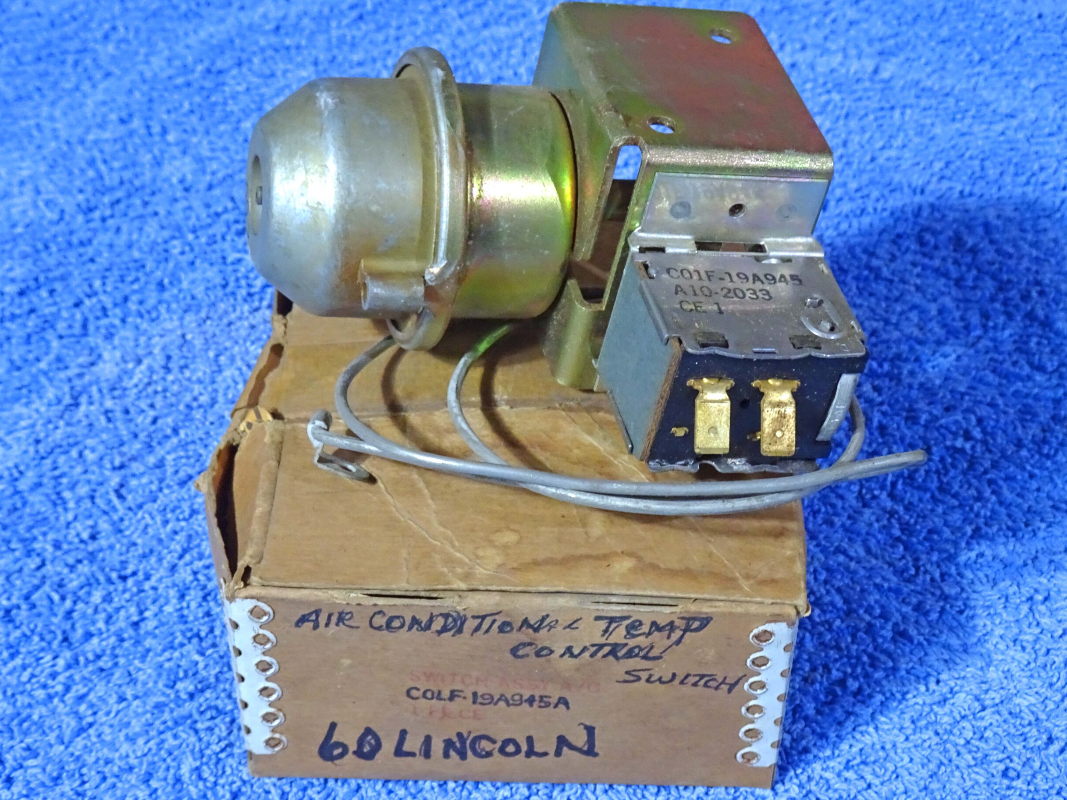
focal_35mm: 61
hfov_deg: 31.7
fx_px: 1880
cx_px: 507
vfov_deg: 24.0
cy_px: 385
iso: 800
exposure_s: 1/10
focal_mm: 9.87
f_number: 4.5
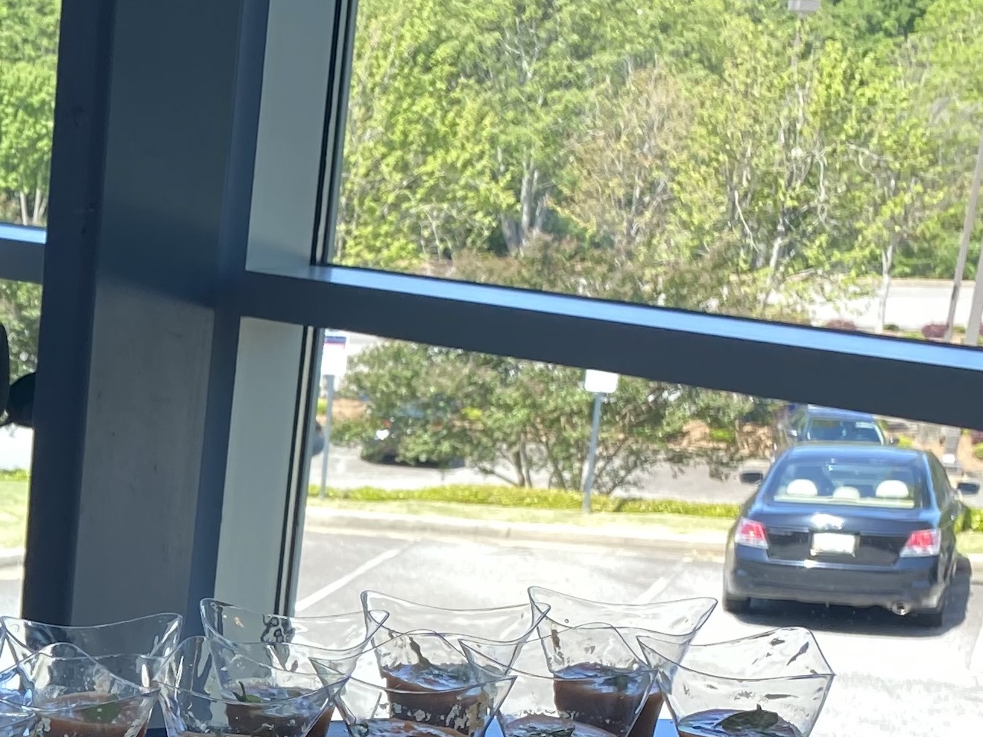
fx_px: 2300
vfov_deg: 17.6
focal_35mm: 81
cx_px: -347
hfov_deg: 21.5
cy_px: 795
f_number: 1.8
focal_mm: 4.25
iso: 40
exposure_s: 1/122
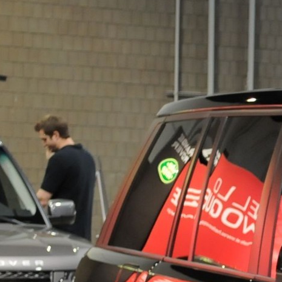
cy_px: 402
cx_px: 660
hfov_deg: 7.5
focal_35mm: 219
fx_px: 2018
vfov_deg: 7.9
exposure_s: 1/20
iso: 800
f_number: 4.8
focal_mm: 32
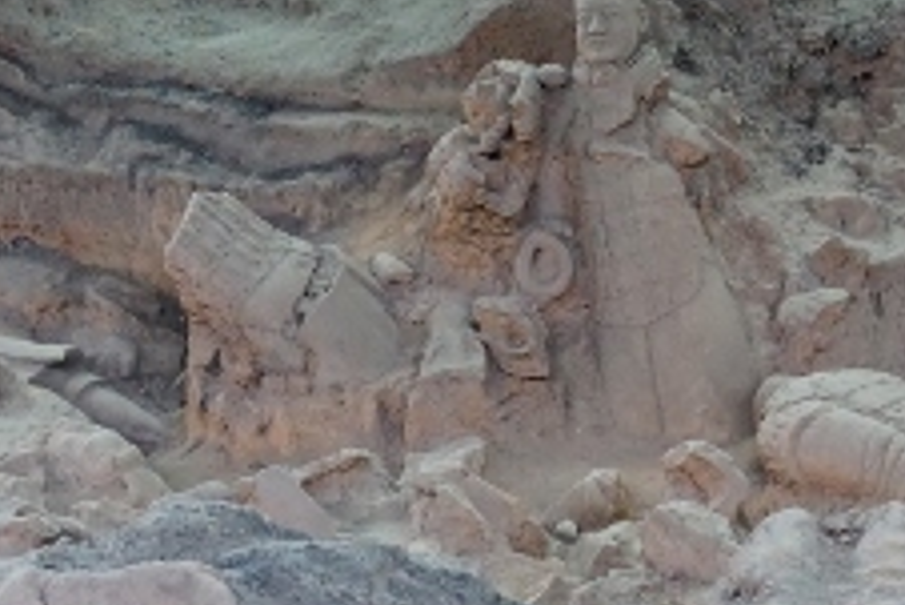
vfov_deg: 8.6
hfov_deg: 12.9
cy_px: 238
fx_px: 3999
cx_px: 368
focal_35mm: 159
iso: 3200
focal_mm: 60
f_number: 5.6
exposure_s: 1/80
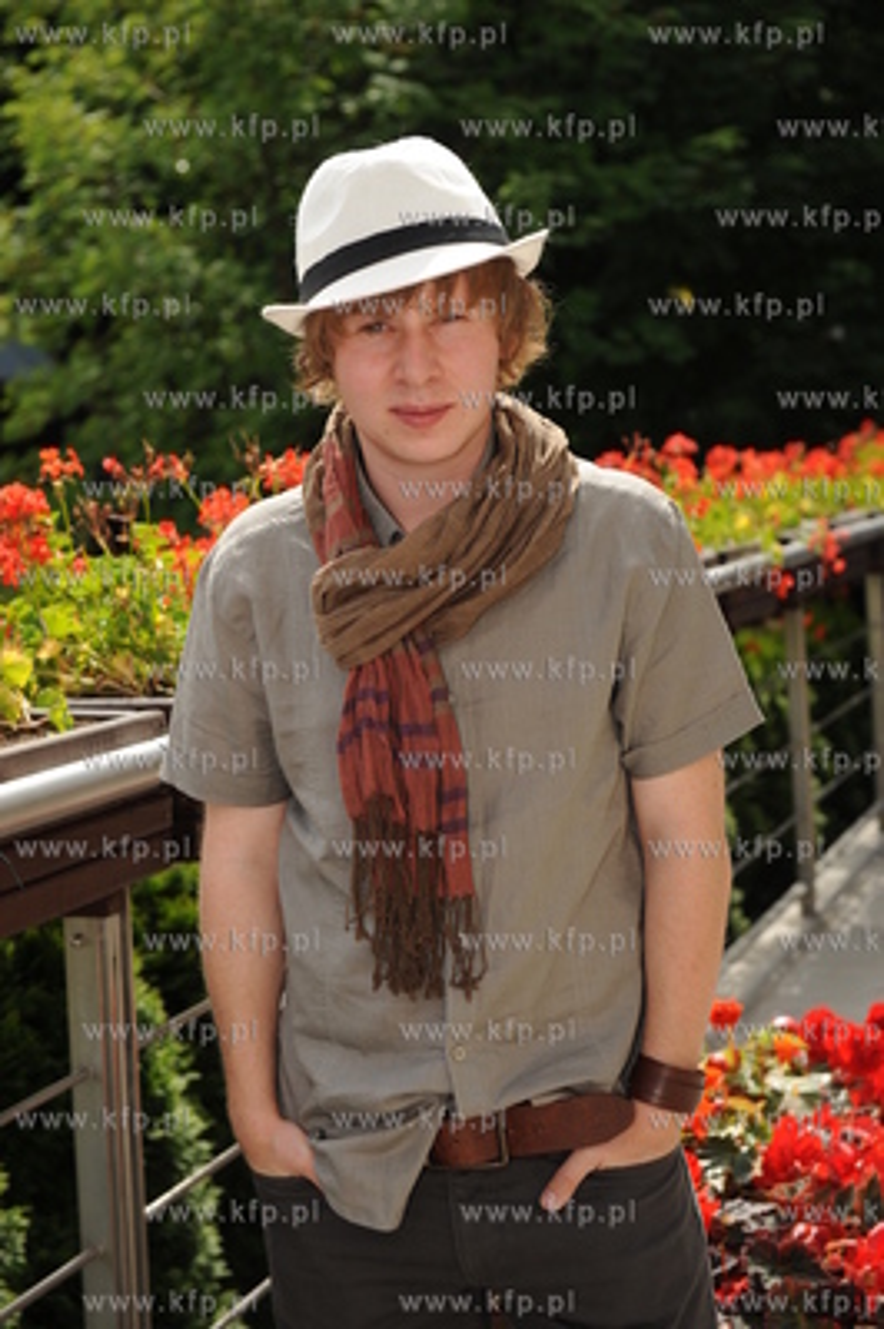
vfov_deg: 28.9
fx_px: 2583
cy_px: 664
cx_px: 442
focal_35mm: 70
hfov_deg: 19.4
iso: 400
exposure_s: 1/1000
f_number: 5.6
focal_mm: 70
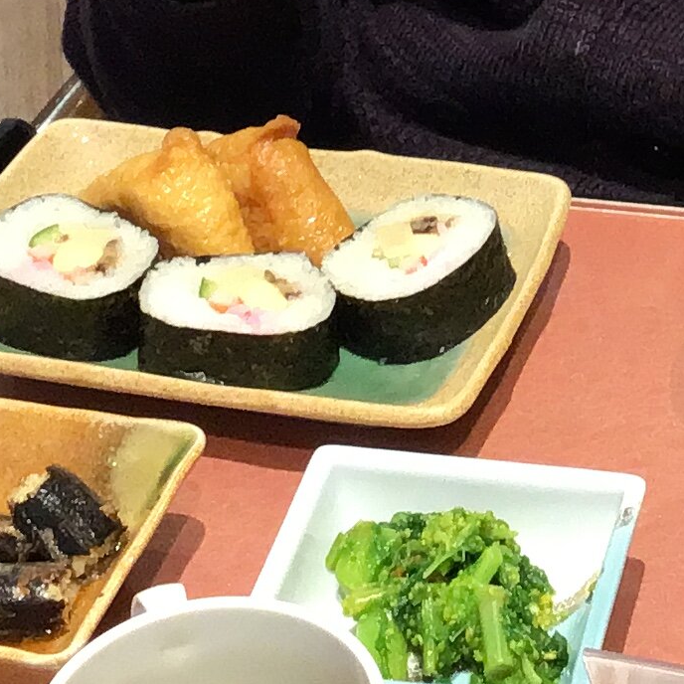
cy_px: -165
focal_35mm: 130
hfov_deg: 13.3
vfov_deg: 13.0
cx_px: 577
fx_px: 2906
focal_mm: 3.3
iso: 160
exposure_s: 1/45
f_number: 2.4
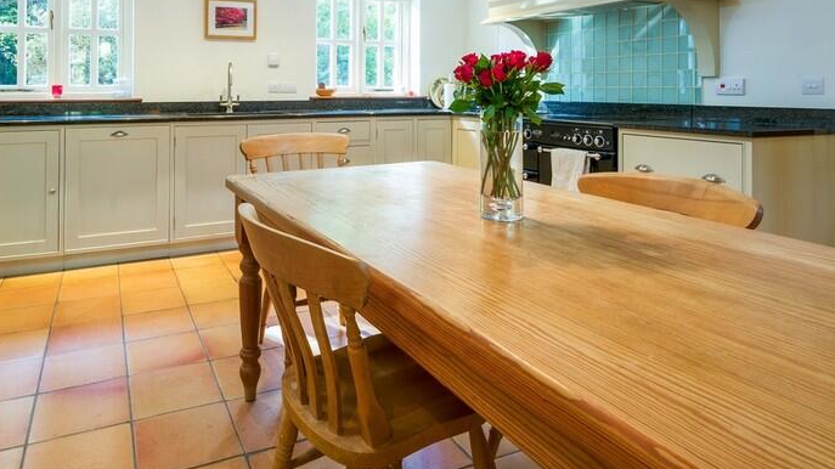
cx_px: 335
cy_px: 91
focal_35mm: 25
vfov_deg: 43.7
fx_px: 553
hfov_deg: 73.3
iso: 160
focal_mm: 10.4
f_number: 7.1
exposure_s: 1/4
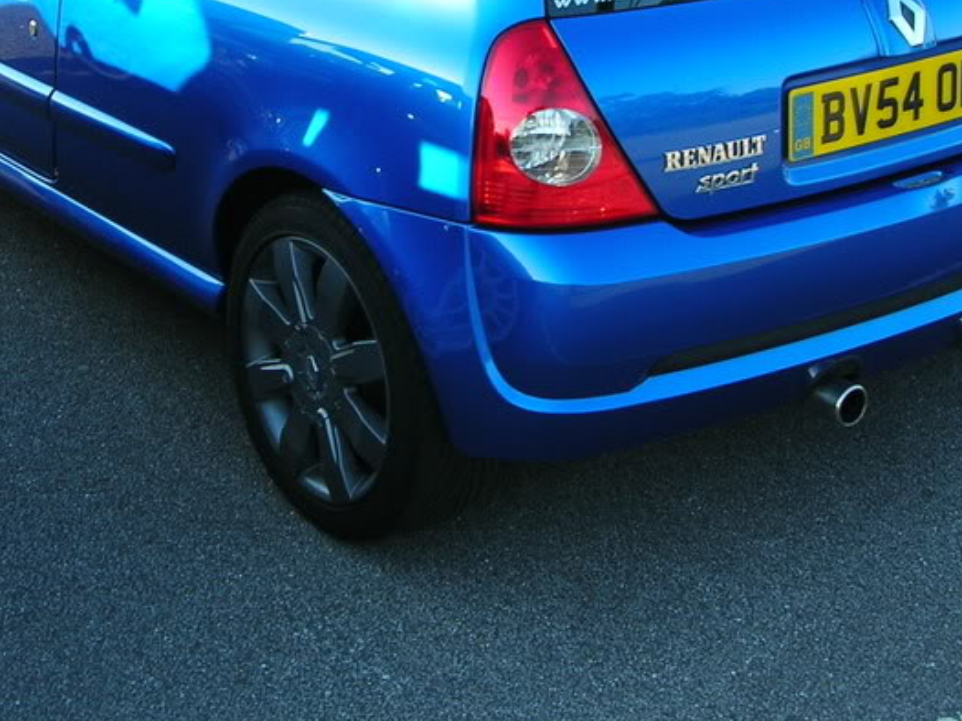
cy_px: 91
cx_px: 351
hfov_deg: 26.2
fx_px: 2056
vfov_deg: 19.6
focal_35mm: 74
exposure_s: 1/70.3
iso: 64
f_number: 4.8
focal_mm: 7.8
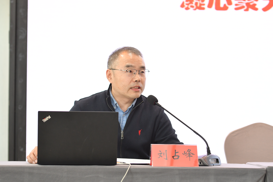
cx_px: 136
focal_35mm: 105
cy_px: 91
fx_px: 796
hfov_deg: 19.5
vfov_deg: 13.0
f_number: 2.8
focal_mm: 70
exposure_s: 1/200
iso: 1250
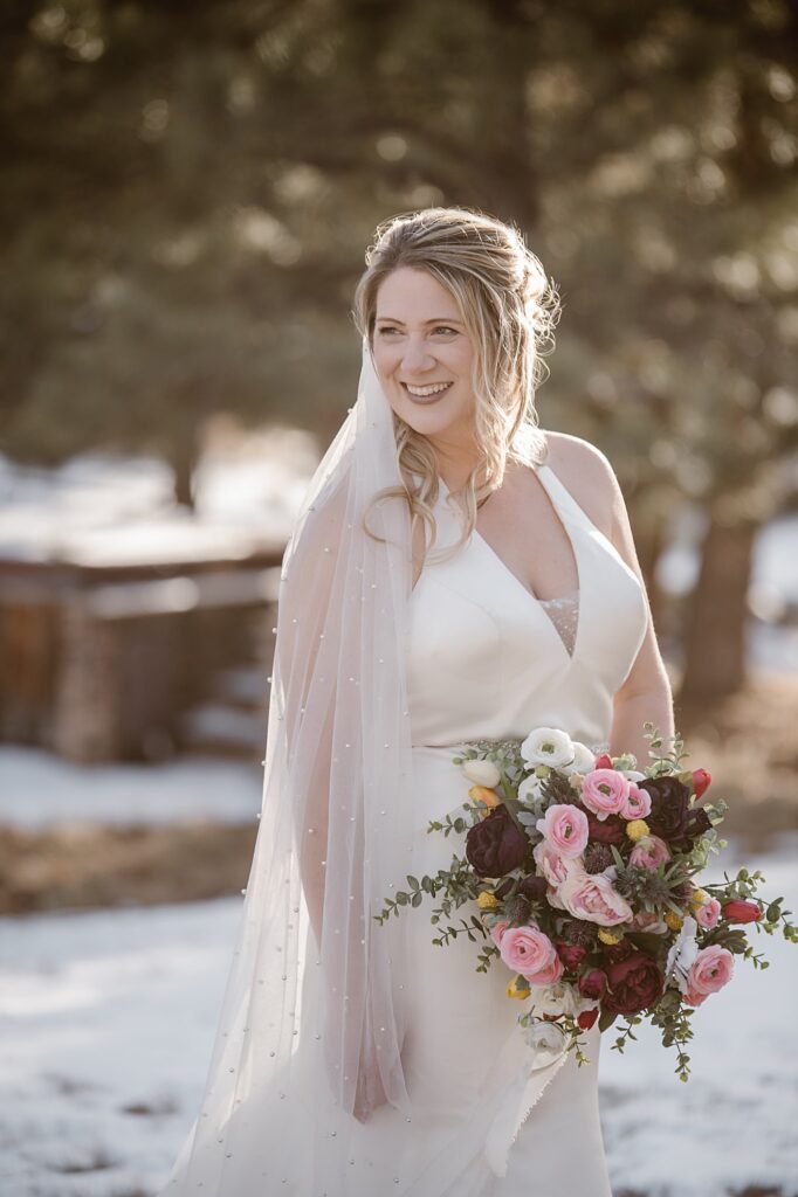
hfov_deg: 9.1
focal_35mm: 150
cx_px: 399
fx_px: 4990
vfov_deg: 13.7
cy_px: 598
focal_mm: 150
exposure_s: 1/500
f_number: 2.8
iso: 160
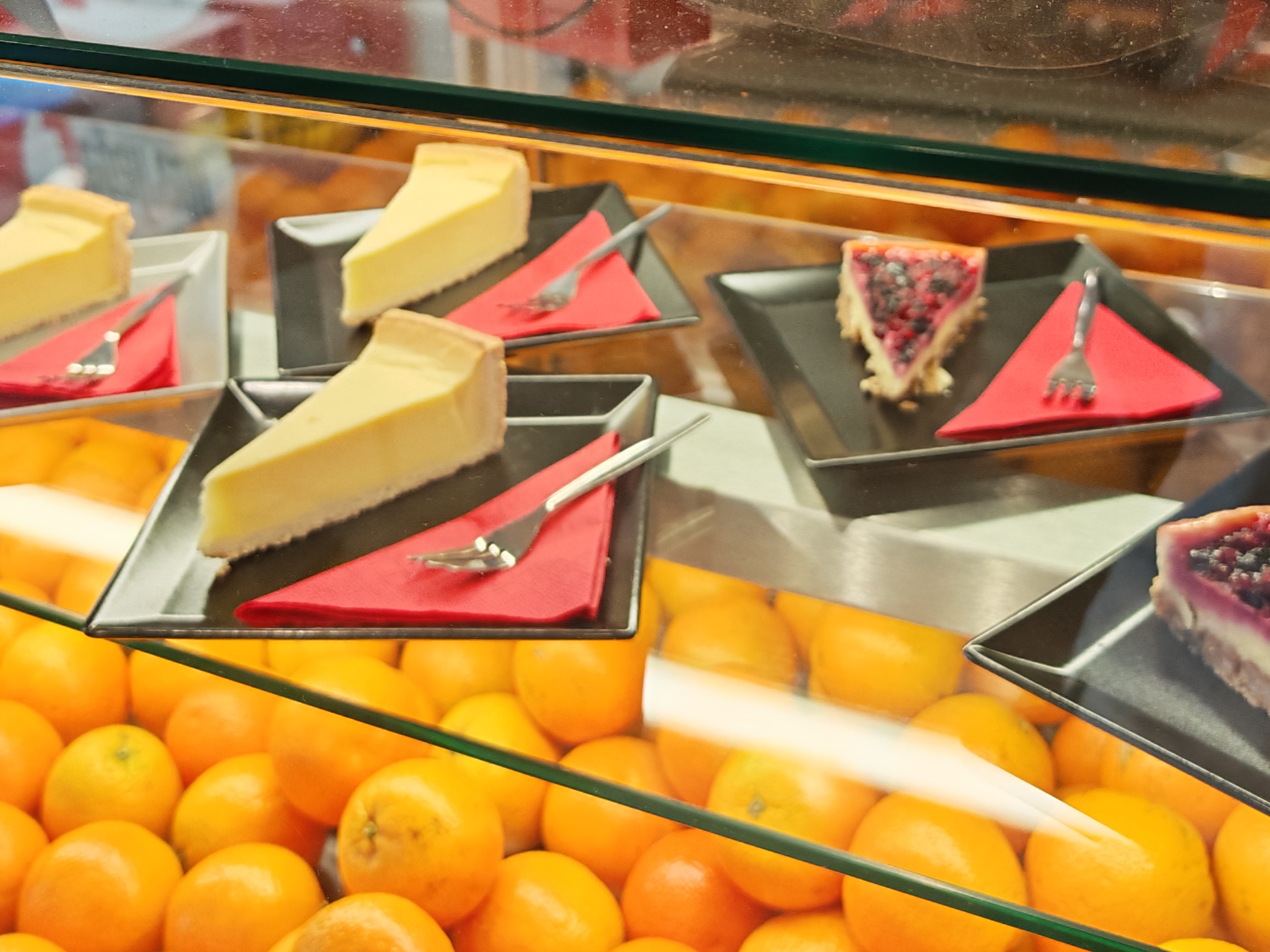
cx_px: 594
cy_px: 72
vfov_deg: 29.4
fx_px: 1724
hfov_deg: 40.4
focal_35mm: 47
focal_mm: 6.83
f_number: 2
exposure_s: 1/100
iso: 100
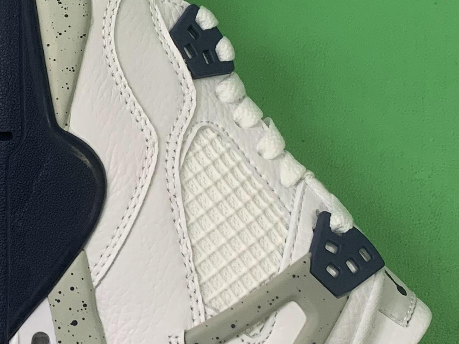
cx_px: -9
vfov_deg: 15.4
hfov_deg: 19.8
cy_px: 182
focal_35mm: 96
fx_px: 1273
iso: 100
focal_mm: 4.25
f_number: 1.8
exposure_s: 1/60
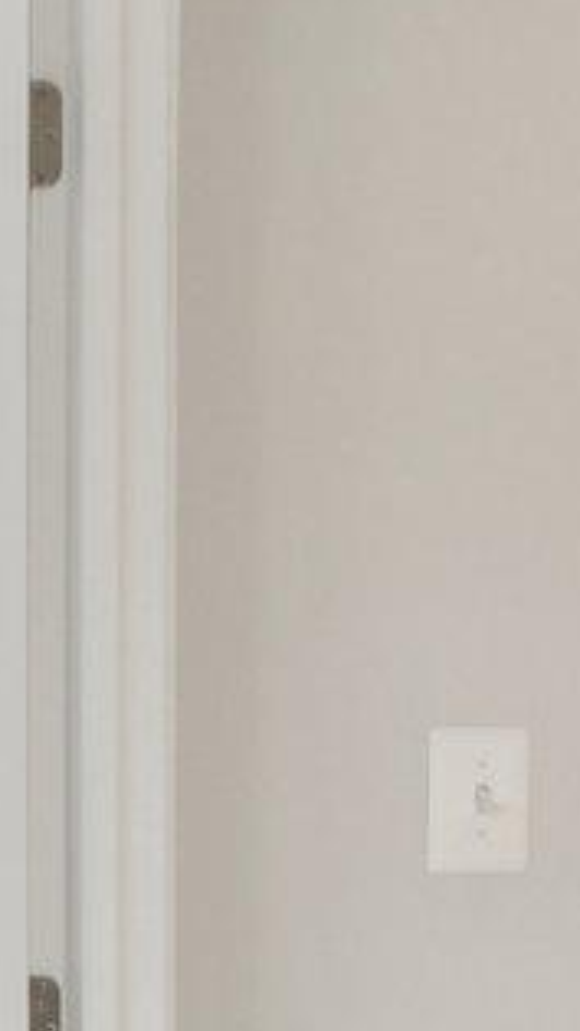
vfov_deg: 20.8
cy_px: 781
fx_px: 2791
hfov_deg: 6.8
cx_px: -2123
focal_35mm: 102
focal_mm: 15
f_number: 8
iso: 100
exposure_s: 1/15
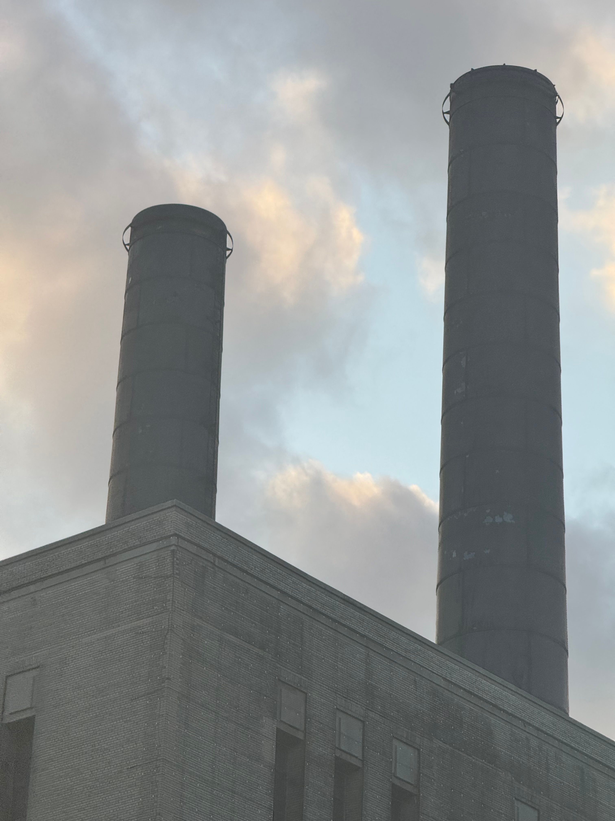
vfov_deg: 16.4
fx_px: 2843
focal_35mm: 120
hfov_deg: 12.3
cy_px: 410
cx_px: 308
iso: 50
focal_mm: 15.66
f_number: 2.8
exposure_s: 1/700
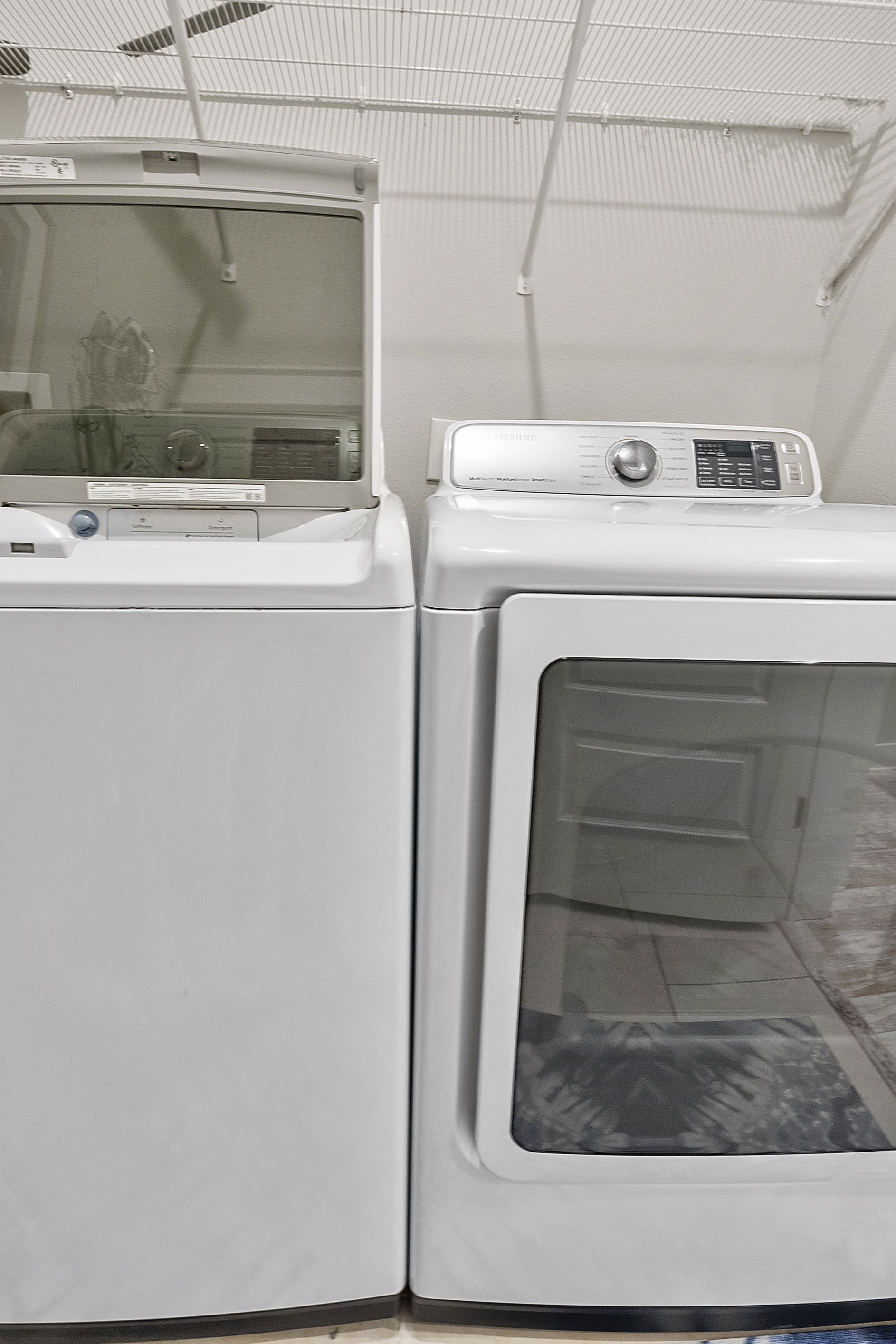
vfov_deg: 90.0
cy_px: 672
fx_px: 672
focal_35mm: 18
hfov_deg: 67.3
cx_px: 424
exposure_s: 1/4
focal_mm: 12
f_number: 7.1
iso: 1600
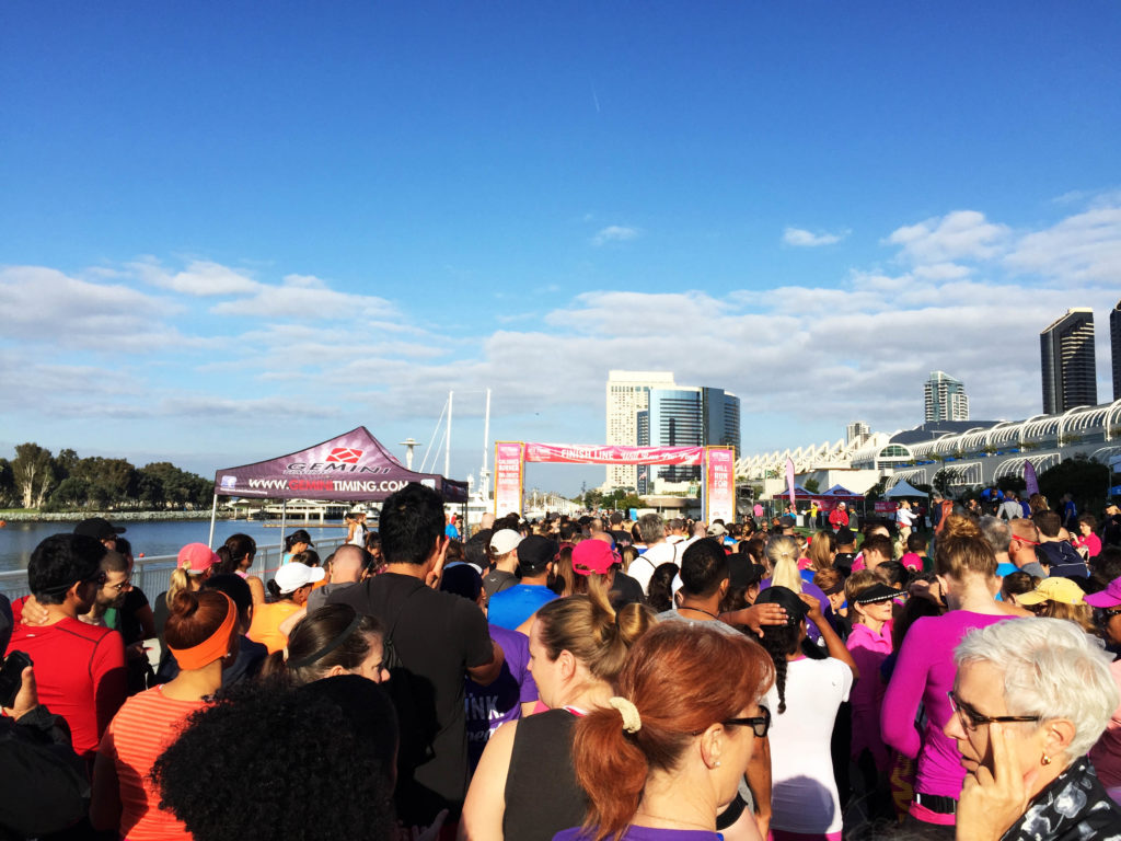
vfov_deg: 48.2
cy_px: 420
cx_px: 560
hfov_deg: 61.7
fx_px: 939
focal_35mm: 29
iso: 32
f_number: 2.2
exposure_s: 1/2326
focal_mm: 4.15
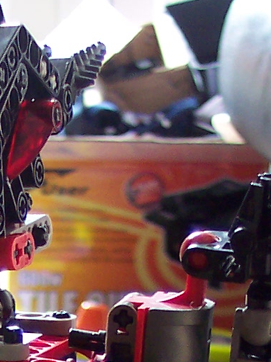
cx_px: -62
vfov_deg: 9.6
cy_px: 742
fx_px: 2008
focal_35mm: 192
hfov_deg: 7.6
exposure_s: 1/60
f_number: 2.8
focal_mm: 8
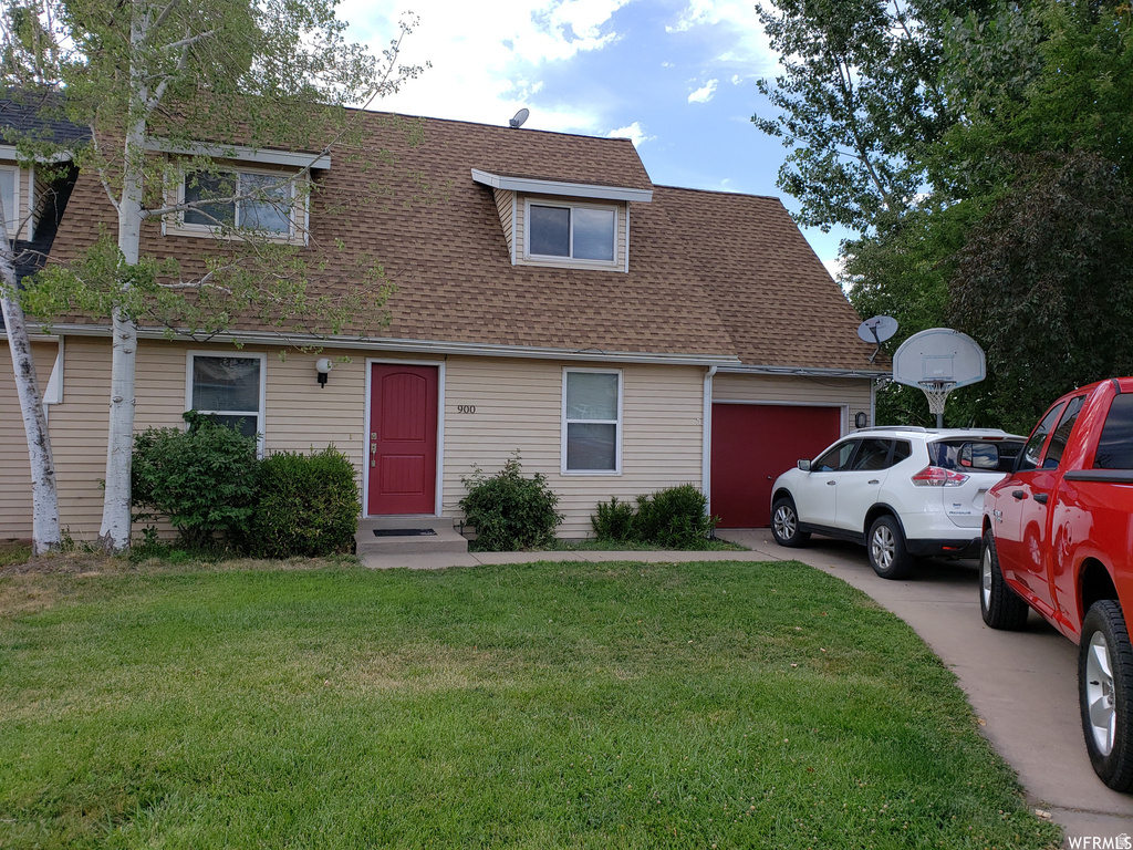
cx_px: 566
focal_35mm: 26
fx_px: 851
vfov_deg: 53.1
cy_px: 425
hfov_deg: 67.3
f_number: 2.4
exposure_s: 1/453
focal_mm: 4.3
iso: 50
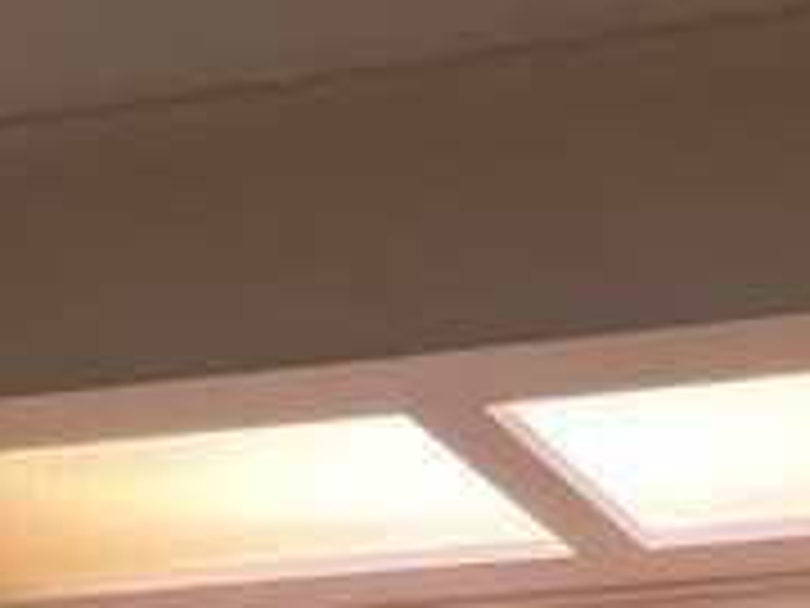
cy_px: 1653
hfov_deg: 20.5
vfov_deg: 12.6
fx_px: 1732
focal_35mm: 74
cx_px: 1359
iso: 125
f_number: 1.8
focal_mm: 1.57
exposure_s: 1/120
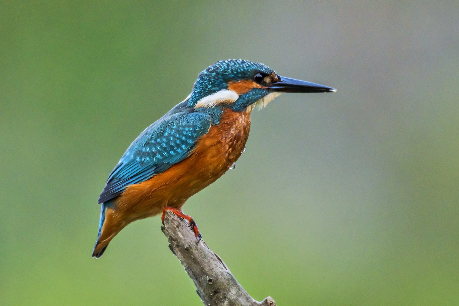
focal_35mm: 750
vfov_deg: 1.8
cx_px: 230
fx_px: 9562
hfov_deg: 2.7
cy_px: 153
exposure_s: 1/1000
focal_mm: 500
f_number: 5.6
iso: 1250
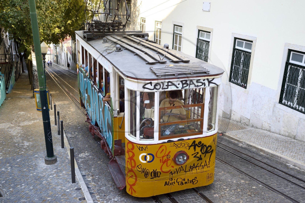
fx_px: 322
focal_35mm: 38
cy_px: 102
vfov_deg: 35.0
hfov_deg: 50.7
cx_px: 152
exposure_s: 1/160
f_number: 7.1
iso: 200
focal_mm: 38
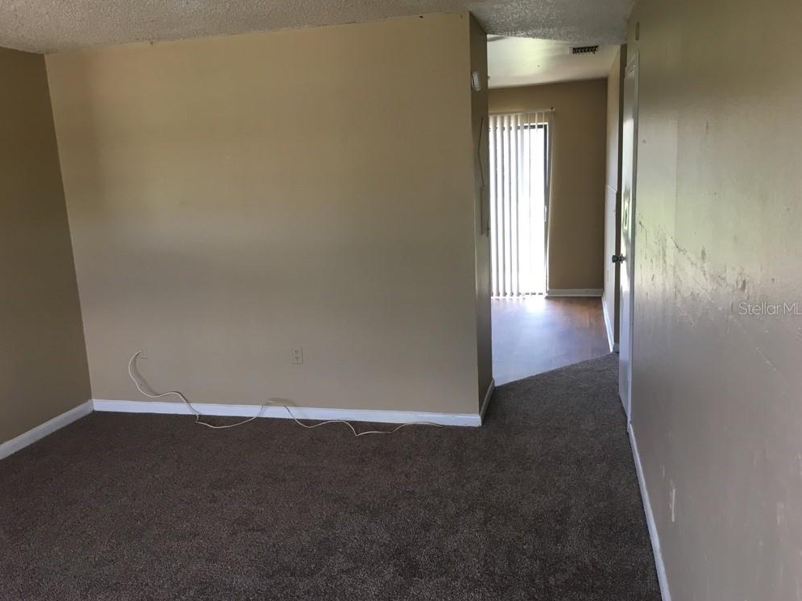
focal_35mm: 30
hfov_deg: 60.0
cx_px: 400
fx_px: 695
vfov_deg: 46.8
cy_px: 308
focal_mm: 4.15
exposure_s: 1/30
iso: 50
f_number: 2.2
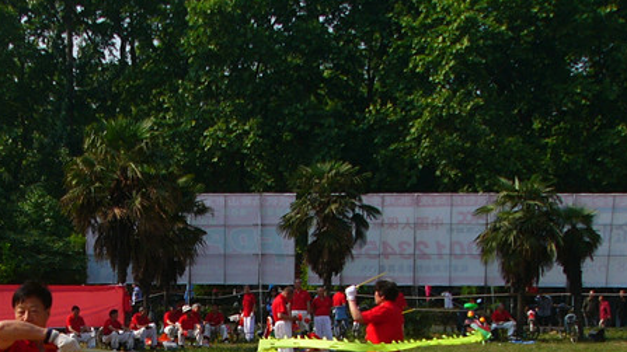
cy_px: 399
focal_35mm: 76
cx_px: 118
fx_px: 1263
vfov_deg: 15.4
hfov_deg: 27.3
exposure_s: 1/640
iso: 50
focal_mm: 6.5
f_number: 4
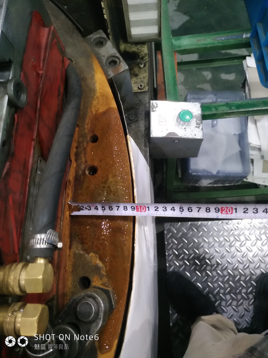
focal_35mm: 25
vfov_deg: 69.4
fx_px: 258
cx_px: 132
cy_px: 177
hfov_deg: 54.9
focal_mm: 3.94
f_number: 1.9
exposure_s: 1/20
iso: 993
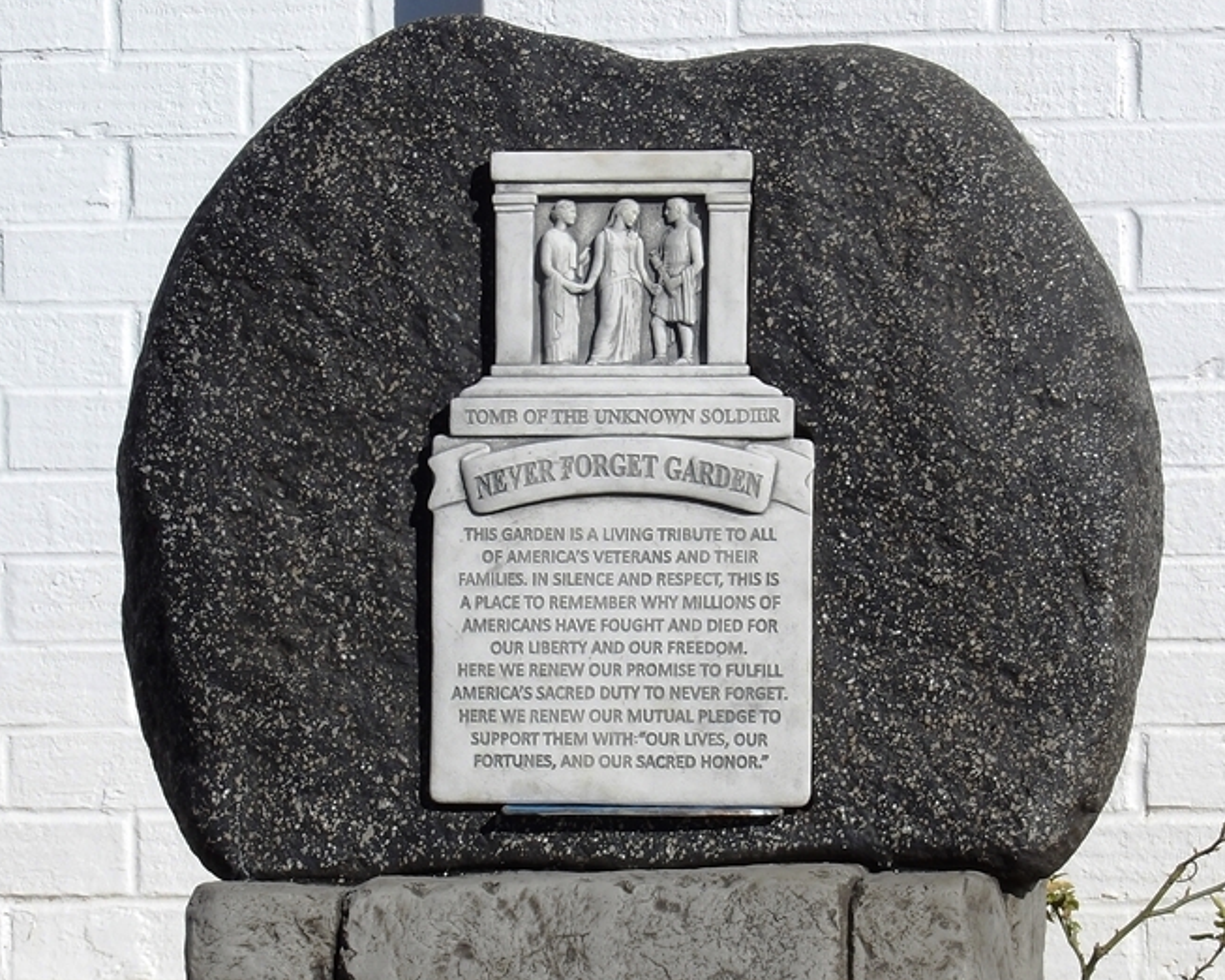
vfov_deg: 4.6
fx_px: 12323
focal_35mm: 340
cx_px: 565
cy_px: 618
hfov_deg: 5.7
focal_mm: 39.8
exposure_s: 1/645
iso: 100
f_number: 5.6
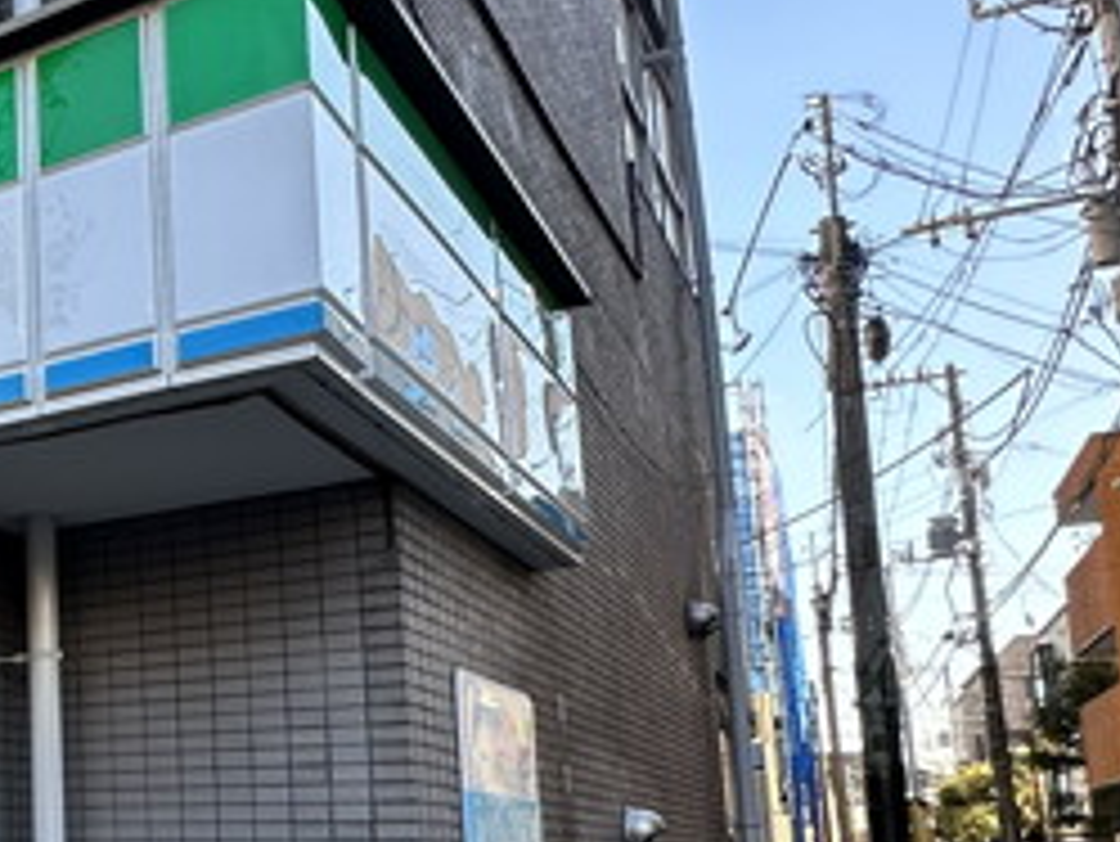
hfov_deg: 31.8
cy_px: 666
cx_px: -346
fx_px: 1457
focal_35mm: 45
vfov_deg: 31.4
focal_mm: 2.22
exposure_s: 1/194
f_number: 2.2
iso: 40
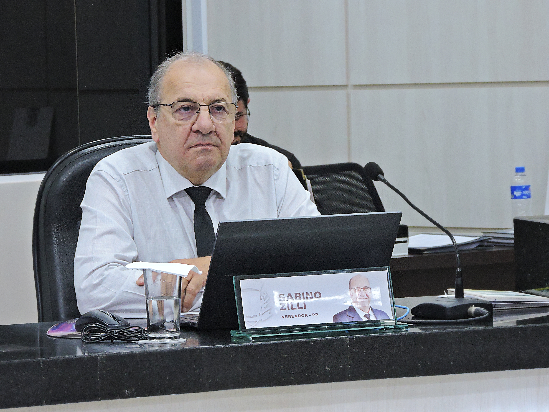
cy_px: 206
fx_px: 2696
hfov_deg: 11.6
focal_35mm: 170
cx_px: 274
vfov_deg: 8.7
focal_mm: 30.3
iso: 800
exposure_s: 1/20
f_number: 5.6
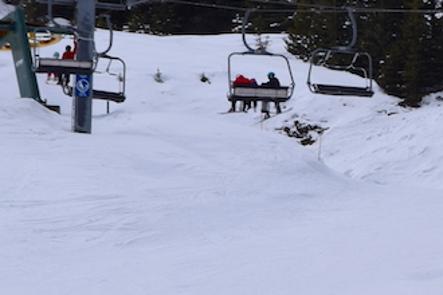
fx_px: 14298
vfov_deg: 1.2
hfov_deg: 1.8
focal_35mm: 1162
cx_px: 738
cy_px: 179
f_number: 9
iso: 200
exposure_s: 1/1250
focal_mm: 200
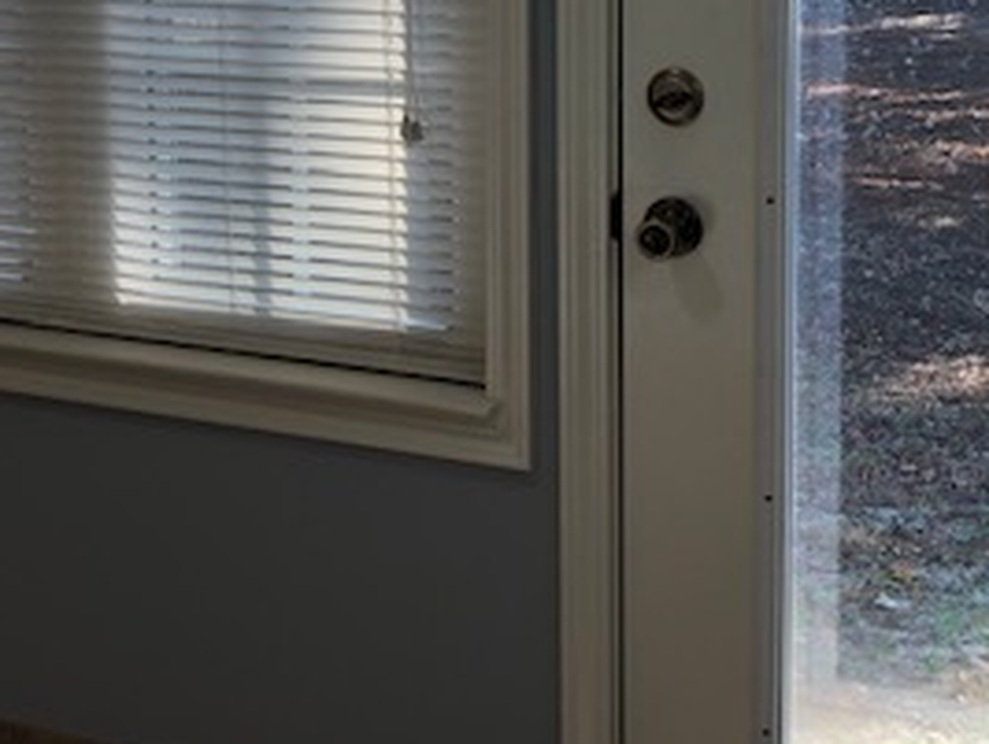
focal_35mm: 67
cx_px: 437
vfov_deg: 21.3
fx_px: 1917
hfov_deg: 28.9
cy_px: 22
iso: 50
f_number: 1.8
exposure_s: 1/120
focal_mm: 3.99
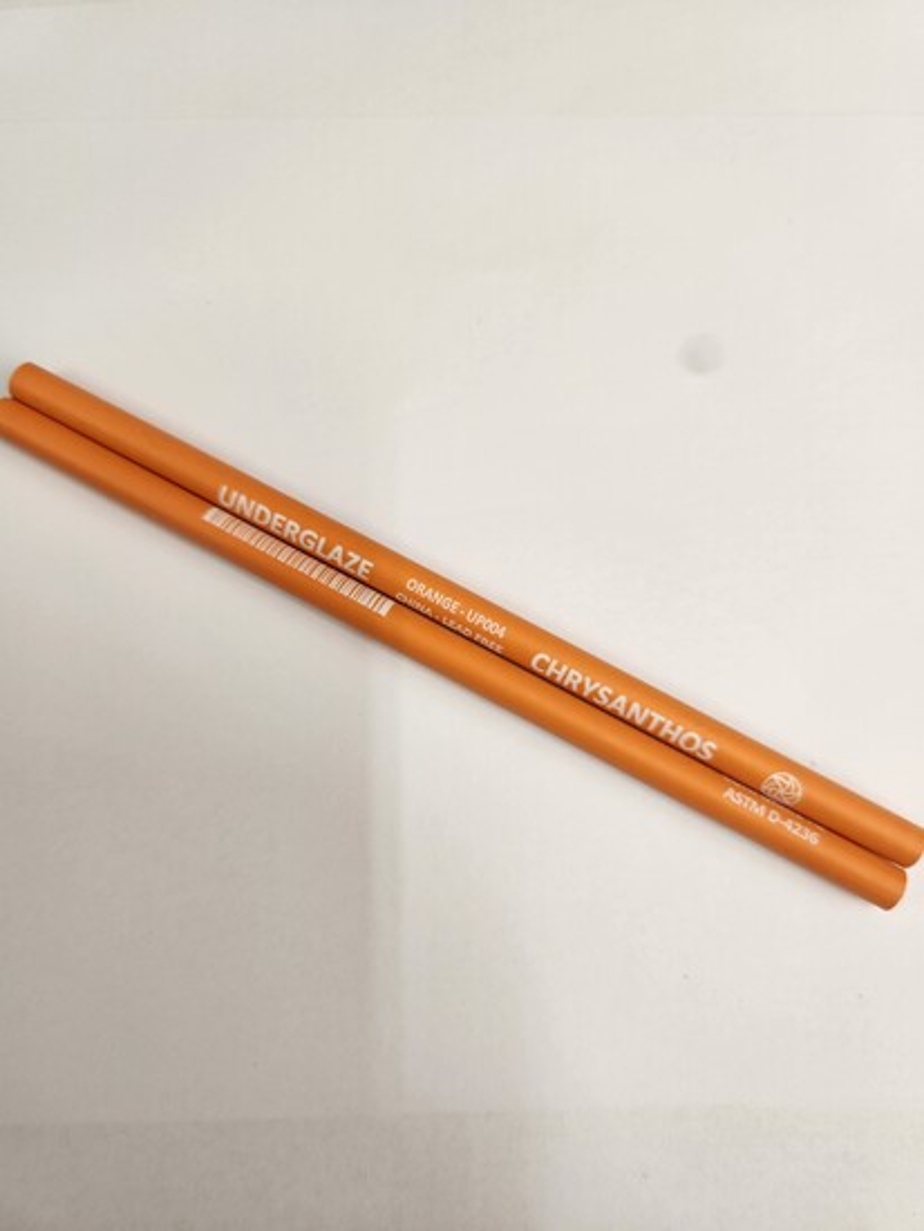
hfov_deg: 58.9
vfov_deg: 73.9
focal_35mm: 23
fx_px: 818
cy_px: 616
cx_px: 462
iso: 80
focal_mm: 5.4
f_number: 1.8
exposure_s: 1/100
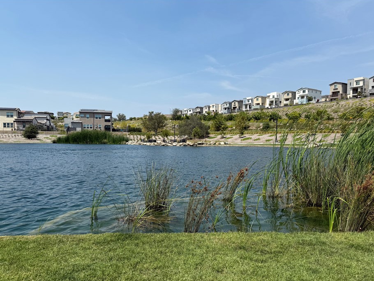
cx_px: 191
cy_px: 156
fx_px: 292
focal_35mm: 27
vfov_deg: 51.3
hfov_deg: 65.3
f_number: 1.78
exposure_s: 1/5319
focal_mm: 6.76
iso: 80
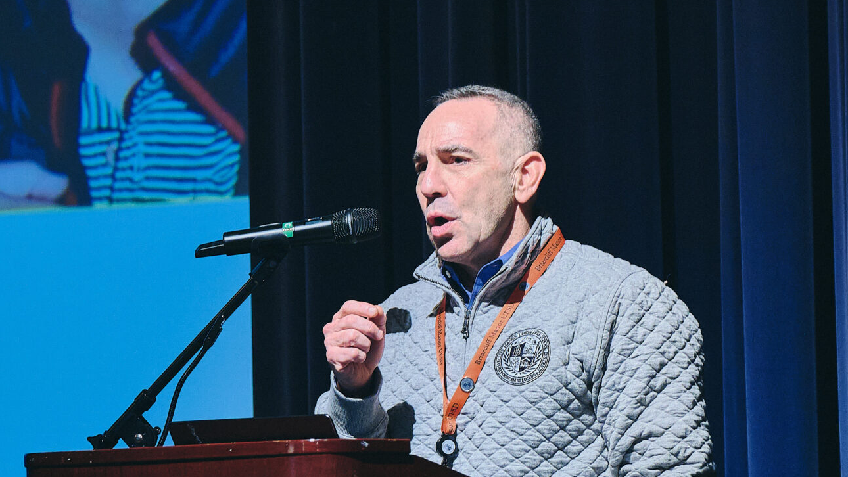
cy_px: 278
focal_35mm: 318
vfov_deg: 3.8
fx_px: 7151
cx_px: 452
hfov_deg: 6.8
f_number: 2.8
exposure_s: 1/200
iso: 2500
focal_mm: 102.2
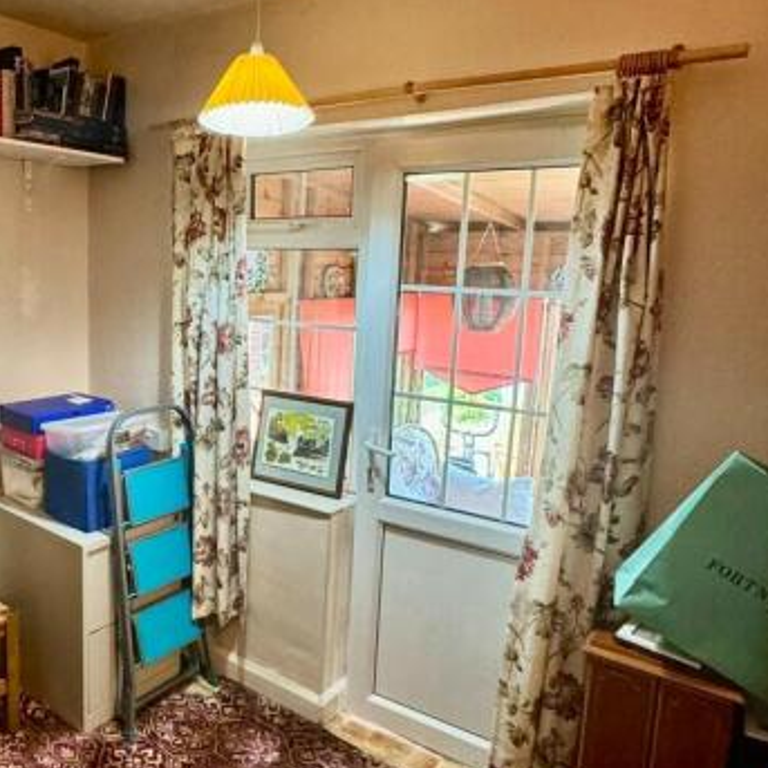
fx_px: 527
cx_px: 254
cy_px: 429
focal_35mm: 21
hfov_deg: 70.0
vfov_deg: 71.9
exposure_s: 1/72
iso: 320
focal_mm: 2.22
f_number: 2.2
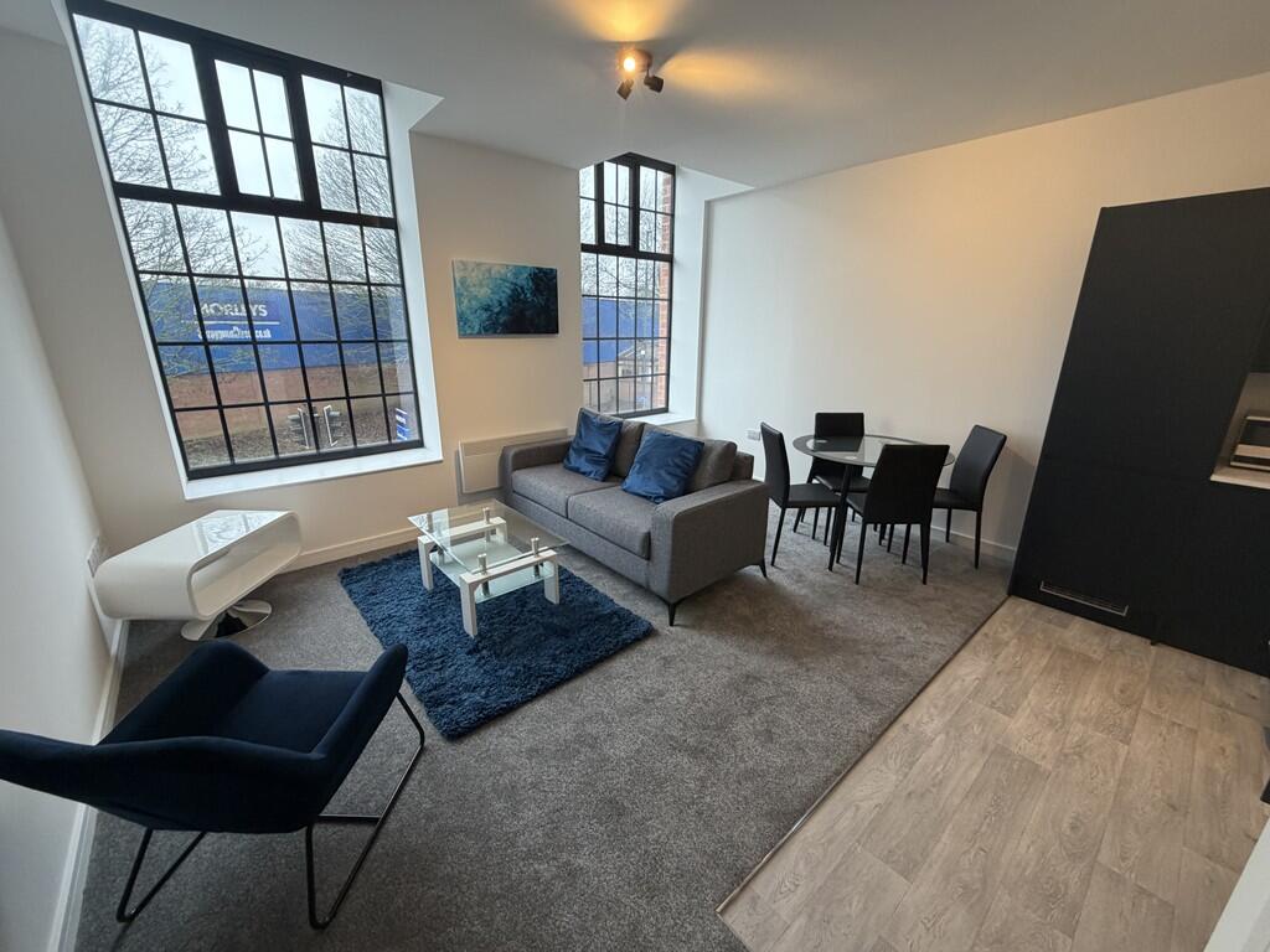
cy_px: 476
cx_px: 635
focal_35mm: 14
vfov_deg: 85.7
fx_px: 514
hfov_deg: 102.1
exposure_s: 1/121
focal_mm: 2.22
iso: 200
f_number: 2.2
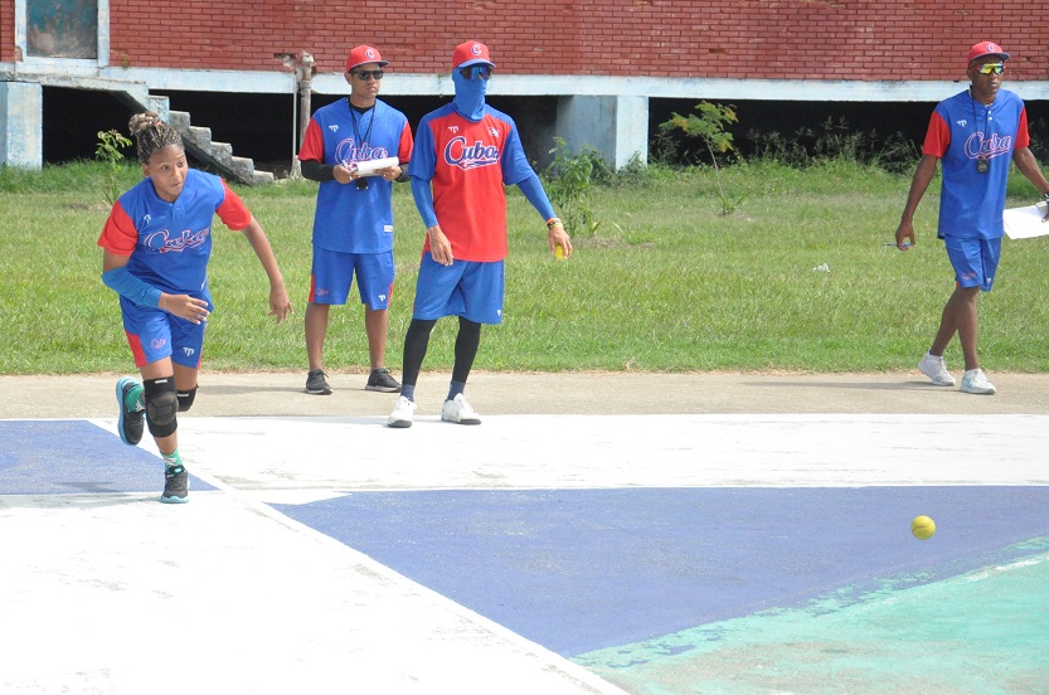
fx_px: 2879
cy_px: 348
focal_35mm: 99
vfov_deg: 13.8
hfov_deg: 20.6
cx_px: 524
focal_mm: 66
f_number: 5.3
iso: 2500
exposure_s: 1/4000
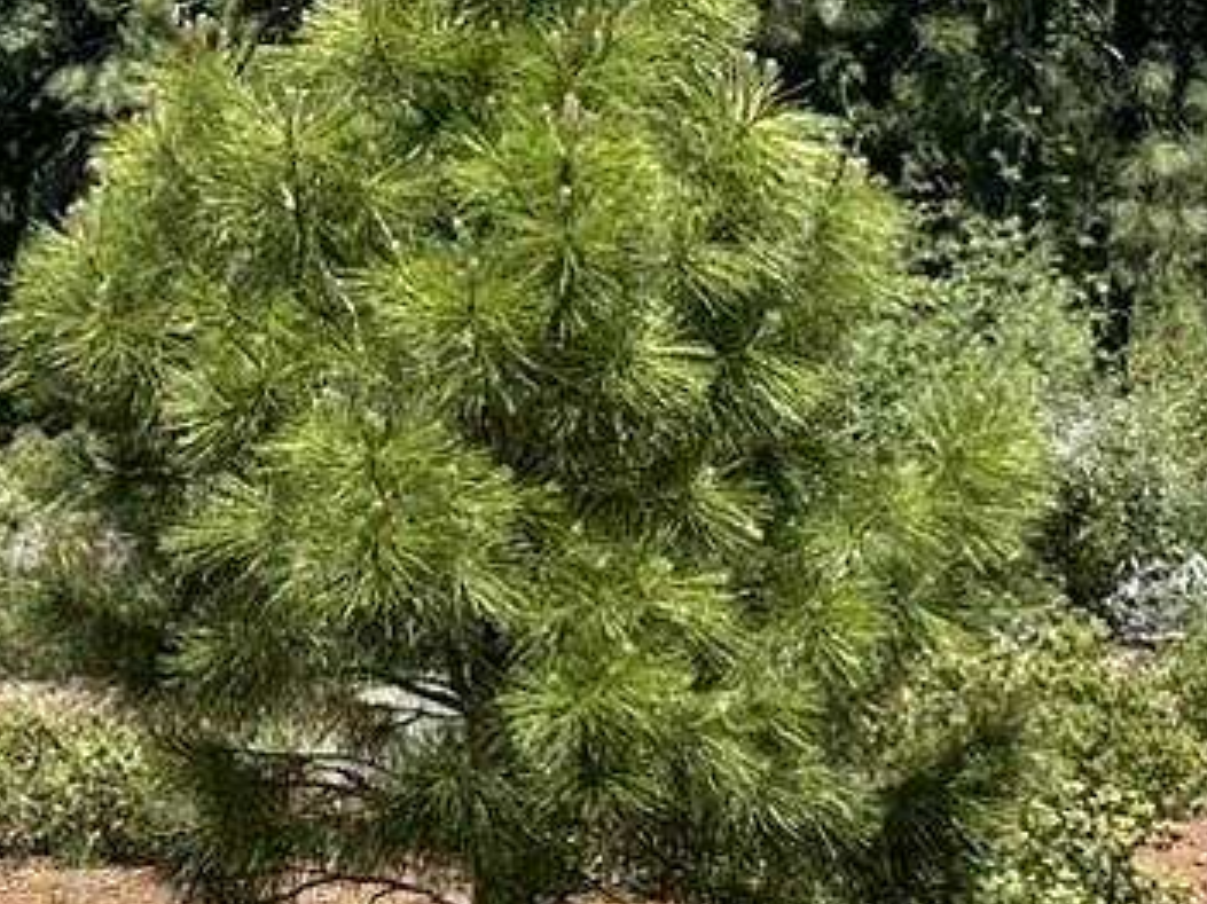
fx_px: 4880
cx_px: -574
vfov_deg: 10.5
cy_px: -3
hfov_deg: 13.3
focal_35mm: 140
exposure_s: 1/2110
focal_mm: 6.86
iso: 80
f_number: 1.78
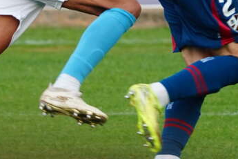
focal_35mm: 1559
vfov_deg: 0.9
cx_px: 137
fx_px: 10306
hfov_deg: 1.3
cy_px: -22
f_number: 6.3
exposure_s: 1/500
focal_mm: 338
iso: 800
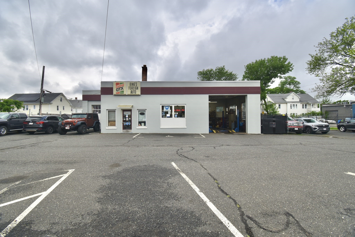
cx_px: 178
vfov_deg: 77.3
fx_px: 148
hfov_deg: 100.4
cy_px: 118
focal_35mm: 15
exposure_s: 1/250
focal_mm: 10
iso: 110
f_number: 8
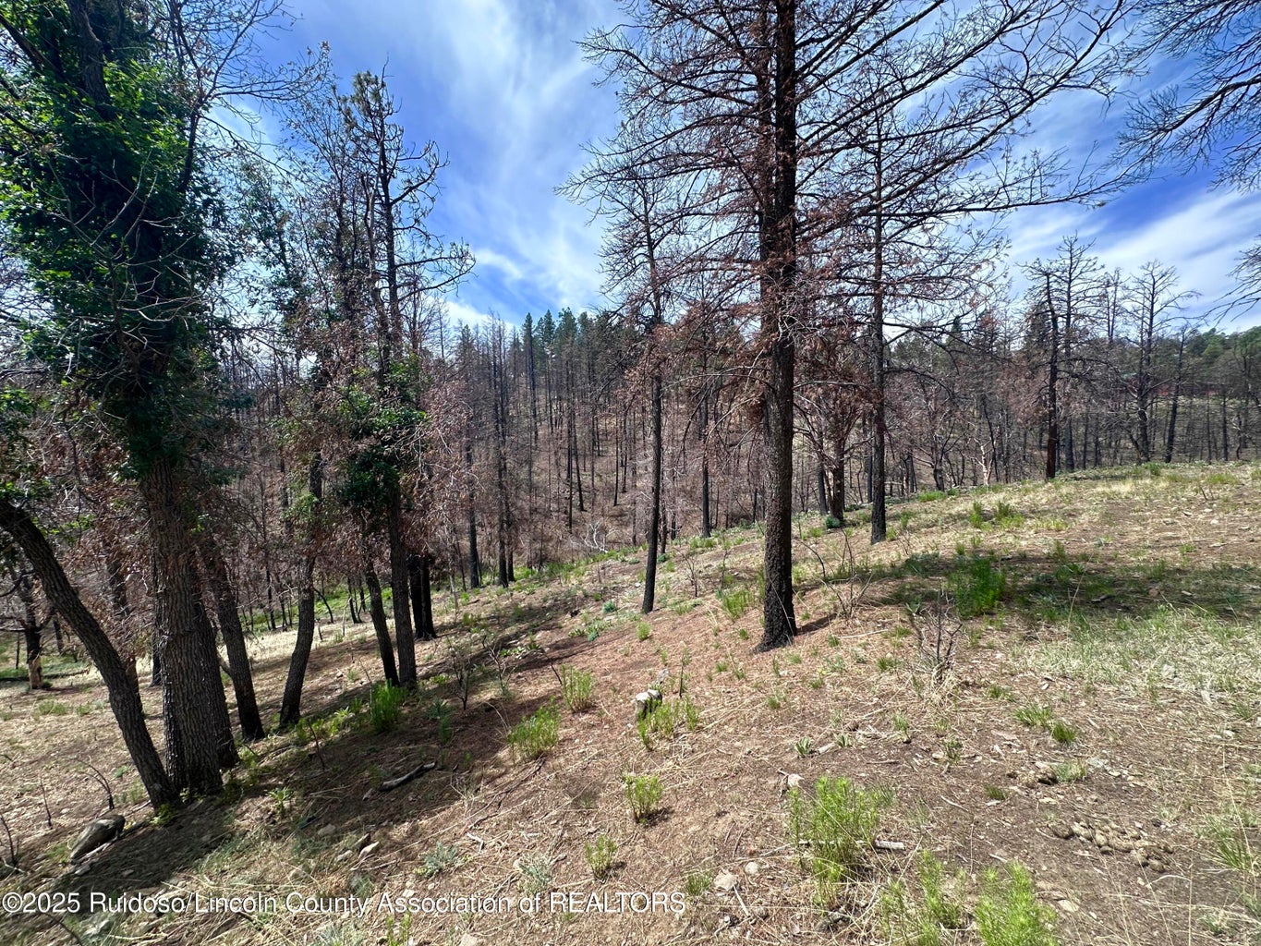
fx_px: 510
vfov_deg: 85.7
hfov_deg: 102.1
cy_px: 473
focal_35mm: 14
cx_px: 630
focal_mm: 2.22
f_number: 2.2
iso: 40
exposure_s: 1/744
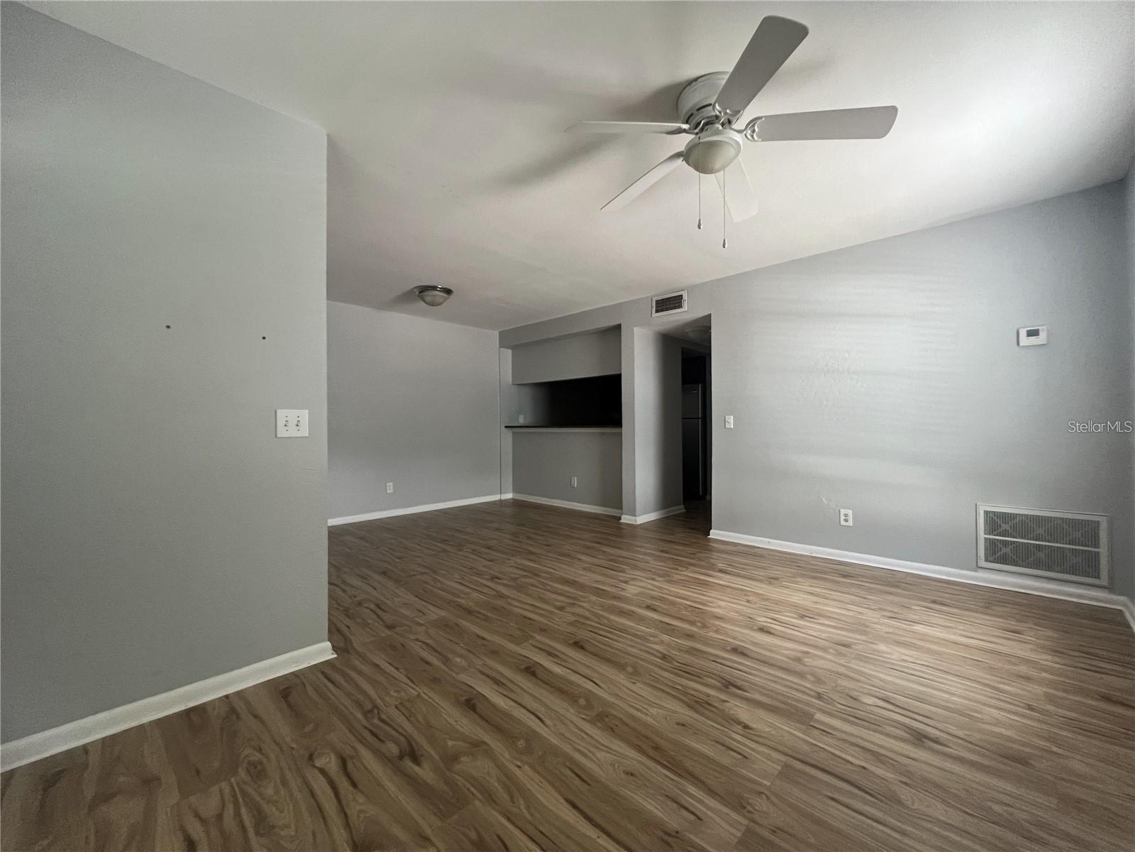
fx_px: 426
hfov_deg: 106.2
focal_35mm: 13
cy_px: 426
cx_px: 568
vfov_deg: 89.9
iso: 320
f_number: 1.8
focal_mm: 1.57
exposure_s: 1/60
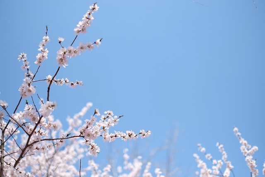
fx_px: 390
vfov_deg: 25.5
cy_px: 88
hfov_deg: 37.5
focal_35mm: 53
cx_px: 132
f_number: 1.4
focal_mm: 35
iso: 200
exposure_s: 1/8000
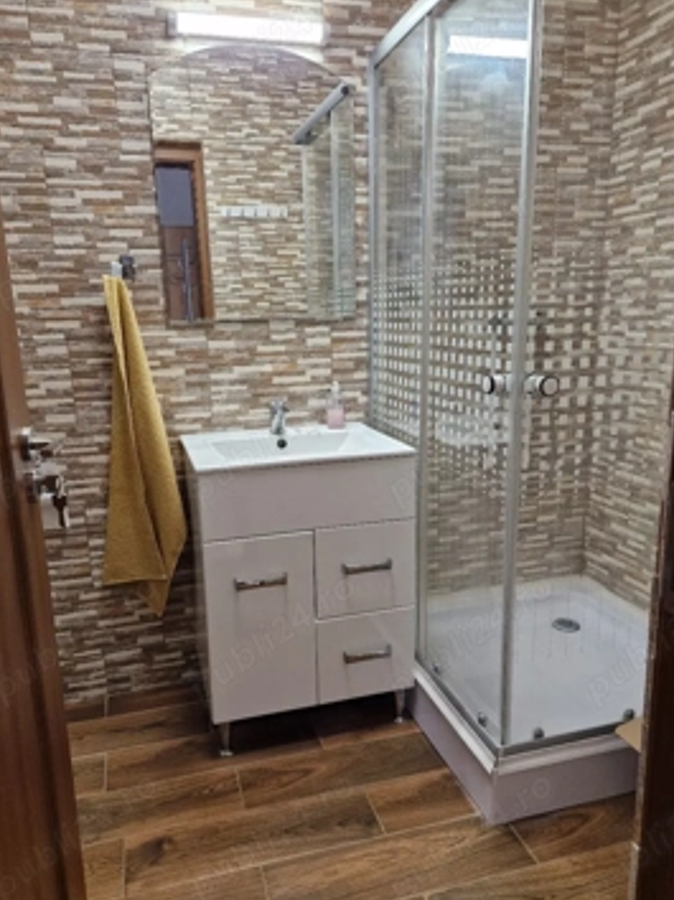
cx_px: 323
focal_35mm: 26
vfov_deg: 67.3
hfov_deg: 53.0
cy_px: 470
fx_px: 676
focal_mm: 5.4
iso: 250
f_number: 1.8
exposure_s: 1/100
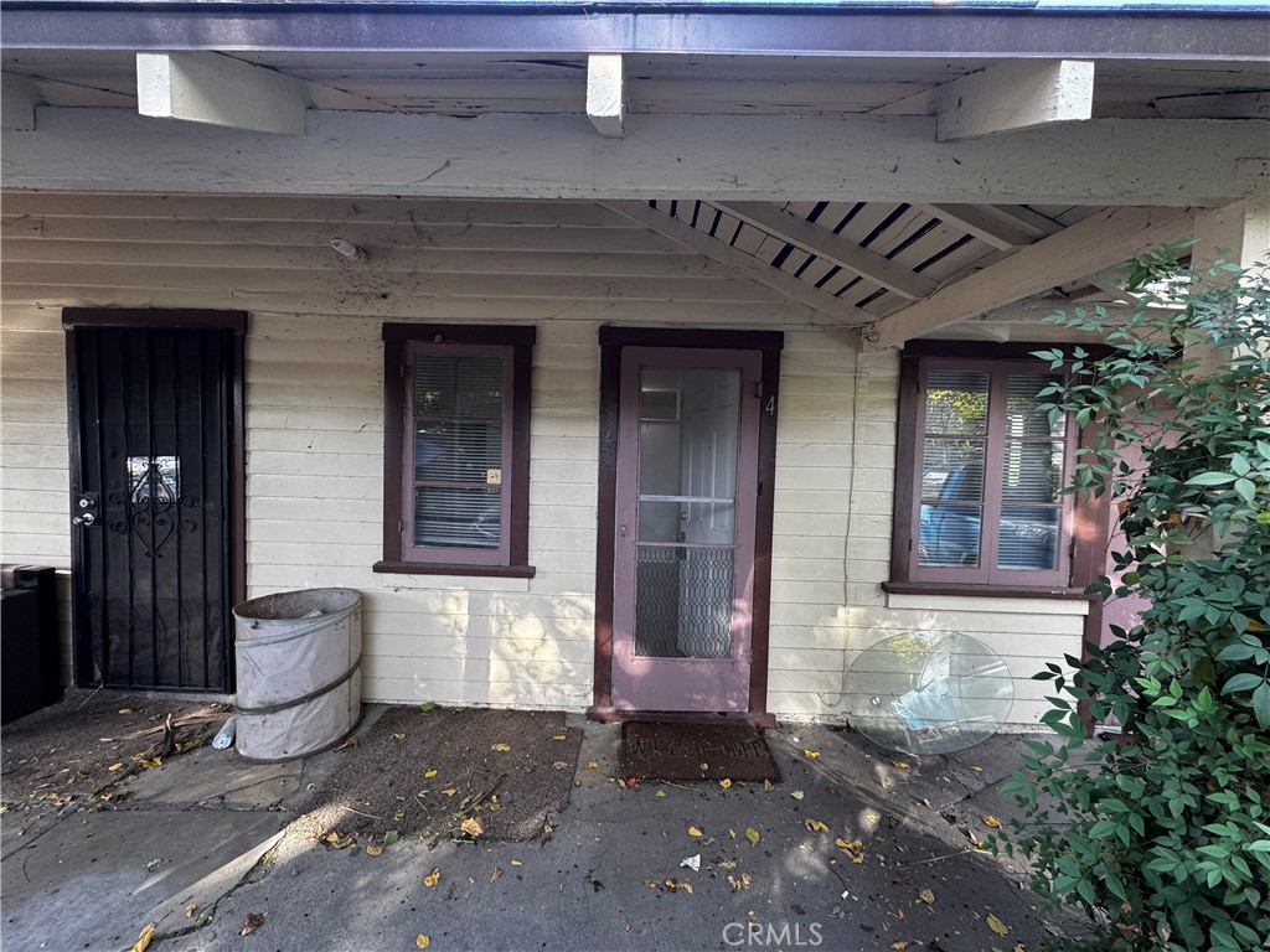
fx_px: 514
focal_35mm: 14
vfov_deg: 85.7
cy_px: 476
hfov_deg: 102.1
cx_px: 635
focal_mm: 2.22
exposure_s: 1/99
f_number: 2.2
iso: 80
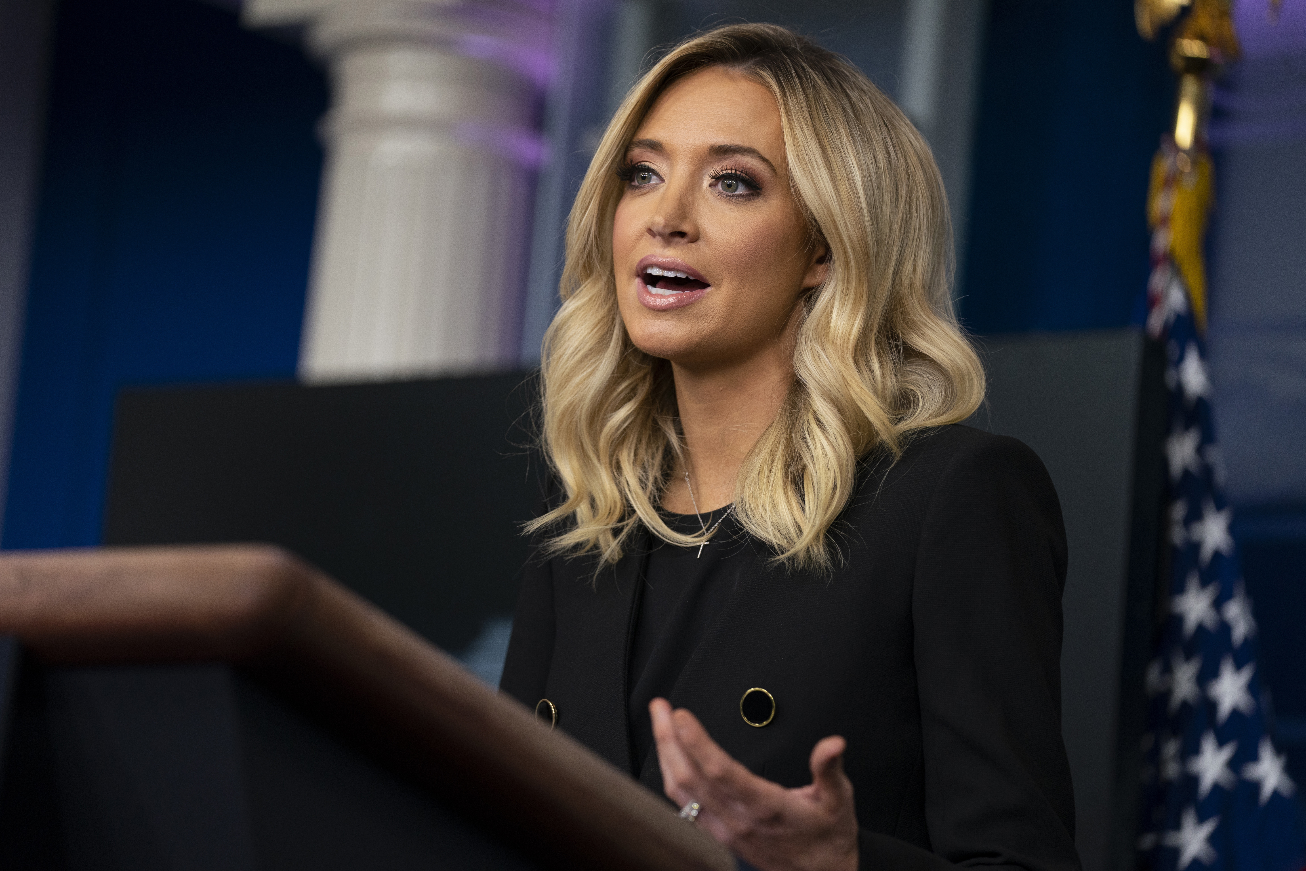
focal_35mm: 165
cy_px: 436
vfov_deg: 8.3
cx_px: 653
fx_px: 5985
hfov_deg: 12.5
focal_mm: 165
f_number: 2.8
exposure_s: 1/640
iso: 1250
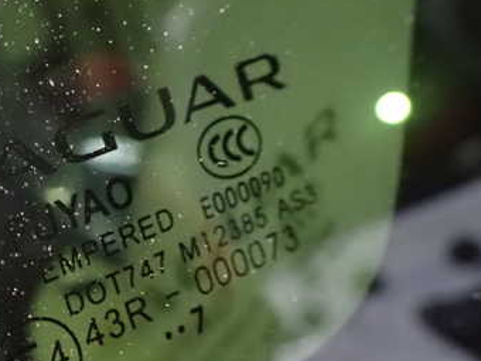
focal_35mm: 53
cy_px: 212
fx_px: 736
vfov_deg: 27.5
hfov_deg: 34.5
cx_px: 65
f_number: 2.3
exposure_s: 1/20
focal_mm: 5.4
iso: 1600
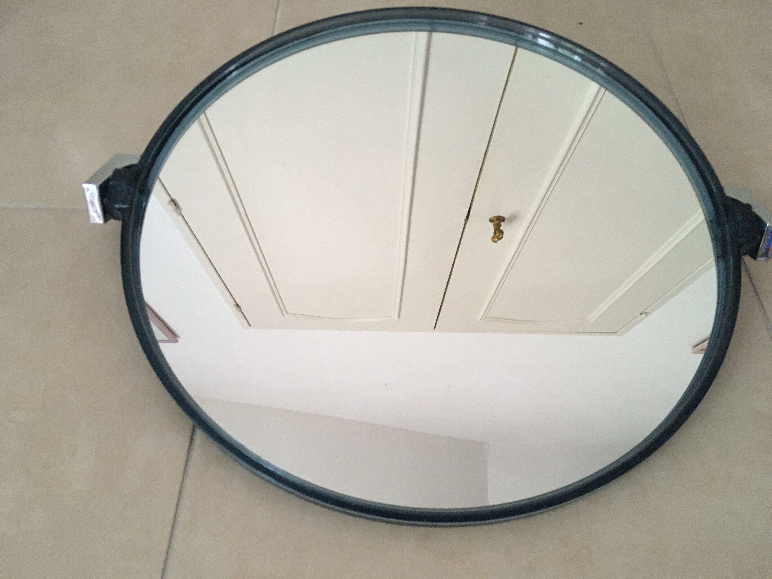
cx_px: 386
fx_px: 647
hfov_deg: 61.7
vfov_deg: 48.2
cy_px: 290
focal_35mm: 29
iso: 200
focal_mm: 4.15
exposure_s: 1/33
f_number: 2.2
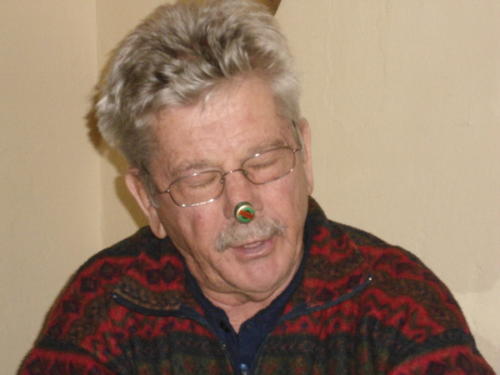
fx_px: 1517
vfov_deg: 14.1
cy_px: 188
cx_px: 250
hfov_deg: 18.7
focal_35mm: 105
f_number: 5.9
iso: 800
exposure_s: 1/60
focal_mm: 18.8
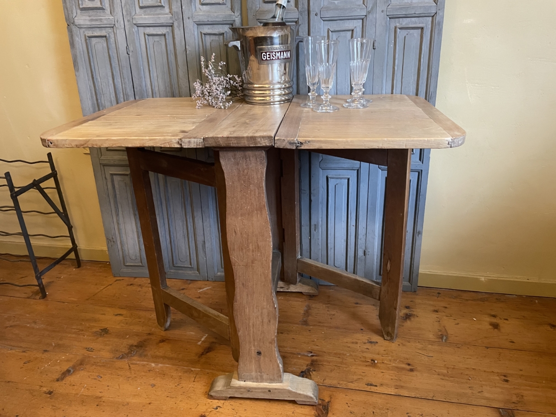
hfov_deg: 67.3
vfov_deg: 53.1
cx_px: 278
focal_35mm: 26
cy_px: 208
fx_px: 418
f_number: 1.6
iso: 500
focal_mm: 4.2
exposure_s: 1/33
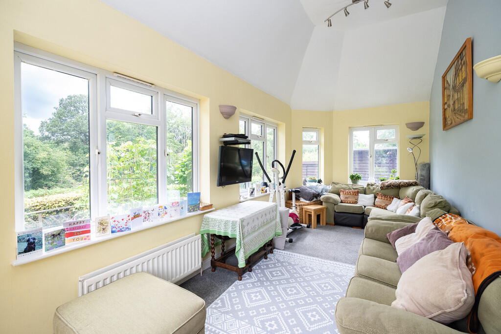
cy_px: 167
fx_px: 223
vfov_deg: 73.8
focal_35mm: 16
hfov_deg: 96.7
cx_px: 250
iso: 1000
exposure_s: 1/125
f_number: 7.1
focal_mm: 16
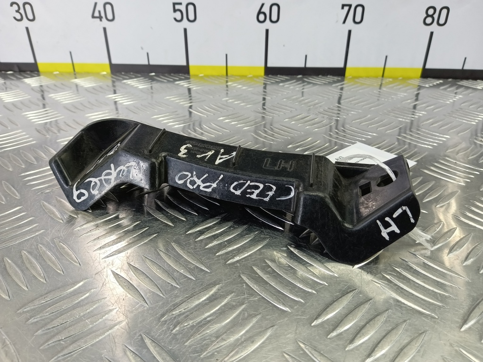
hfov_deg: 73.9
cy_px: 181
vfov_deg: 58.9
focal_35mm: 23
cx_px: 242
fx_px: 321
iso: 140
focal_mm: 4.11
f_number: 1.6
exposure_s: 1/50
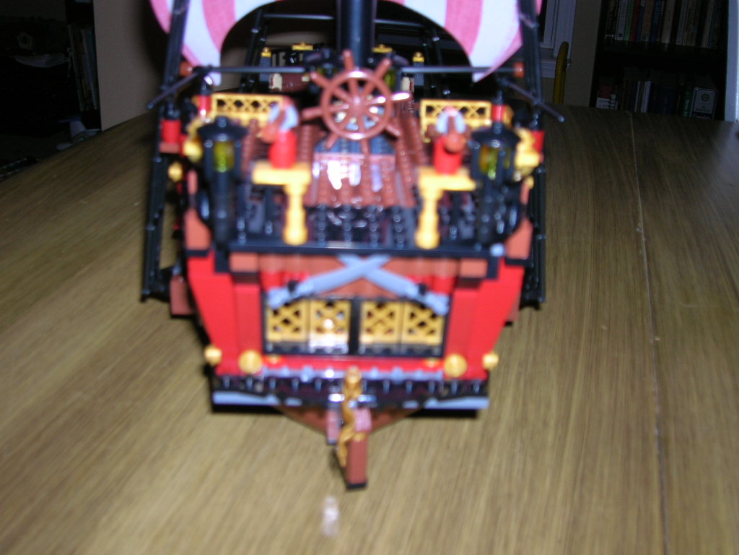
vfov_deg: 37.7
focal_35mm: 38
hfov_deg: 49.0
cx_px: 370
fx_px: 811
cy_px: 278
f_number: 3
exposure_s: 1/60.1
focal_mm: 6.4
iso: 50
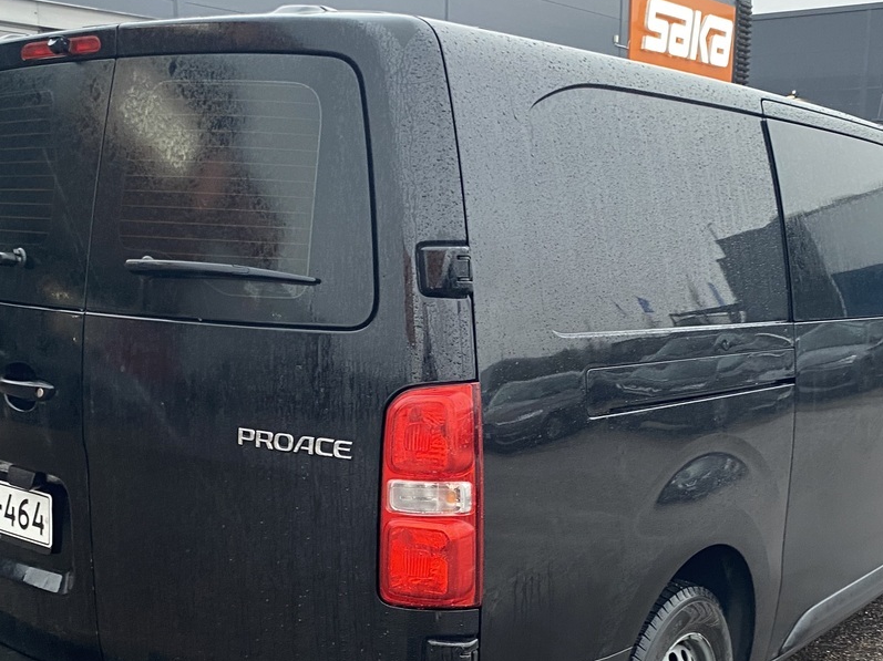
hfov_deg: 40.4
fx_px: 1198
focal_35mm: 47
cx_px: 479
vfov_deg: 30.4
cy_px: 493
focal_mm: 4.25
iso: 160
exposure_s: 1/60
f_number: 1.8
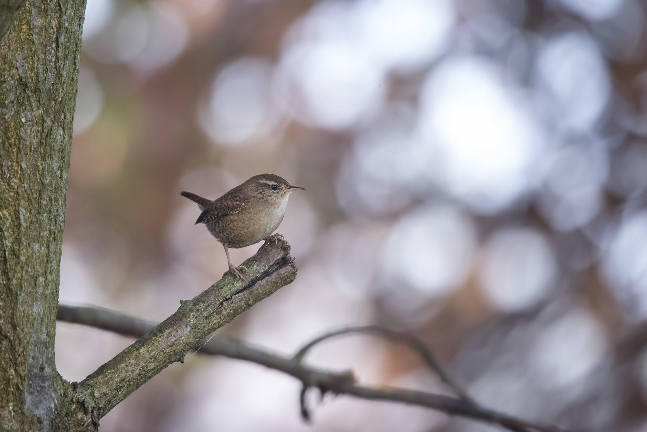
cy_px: 216
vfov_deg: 2.3
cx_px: 324
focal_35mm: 600
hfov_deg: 3.4
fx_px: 10787
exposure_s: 1/1000
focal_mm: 600
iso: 6400
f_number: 7.1
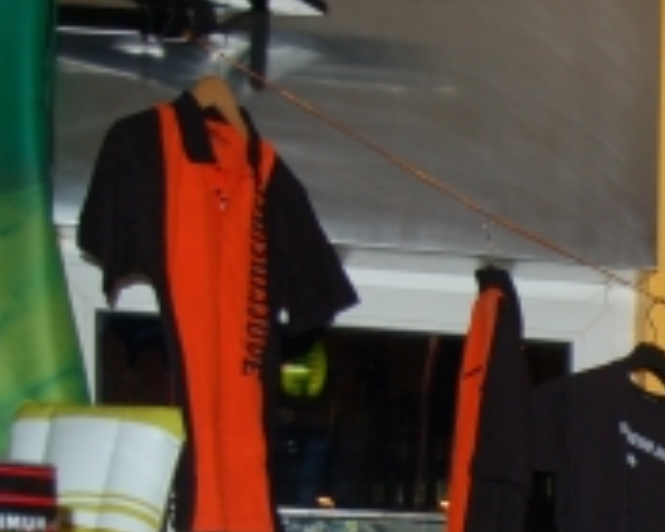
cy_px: 703
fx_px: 1712
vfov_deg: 16.6
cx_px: 1007
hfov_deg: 19.2
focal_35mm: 87
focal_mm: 18
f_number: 3.5
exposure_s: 1/60
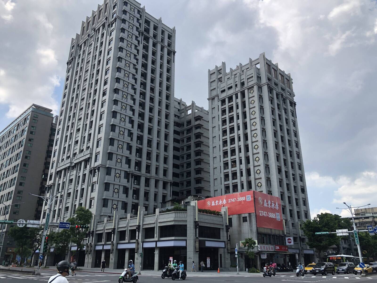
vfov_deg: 49.7
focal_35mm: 28
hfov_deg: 63.4
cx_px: 188
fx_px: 305
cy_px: 142
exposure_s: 1/1499
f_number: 1.8
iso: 20
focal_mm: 4
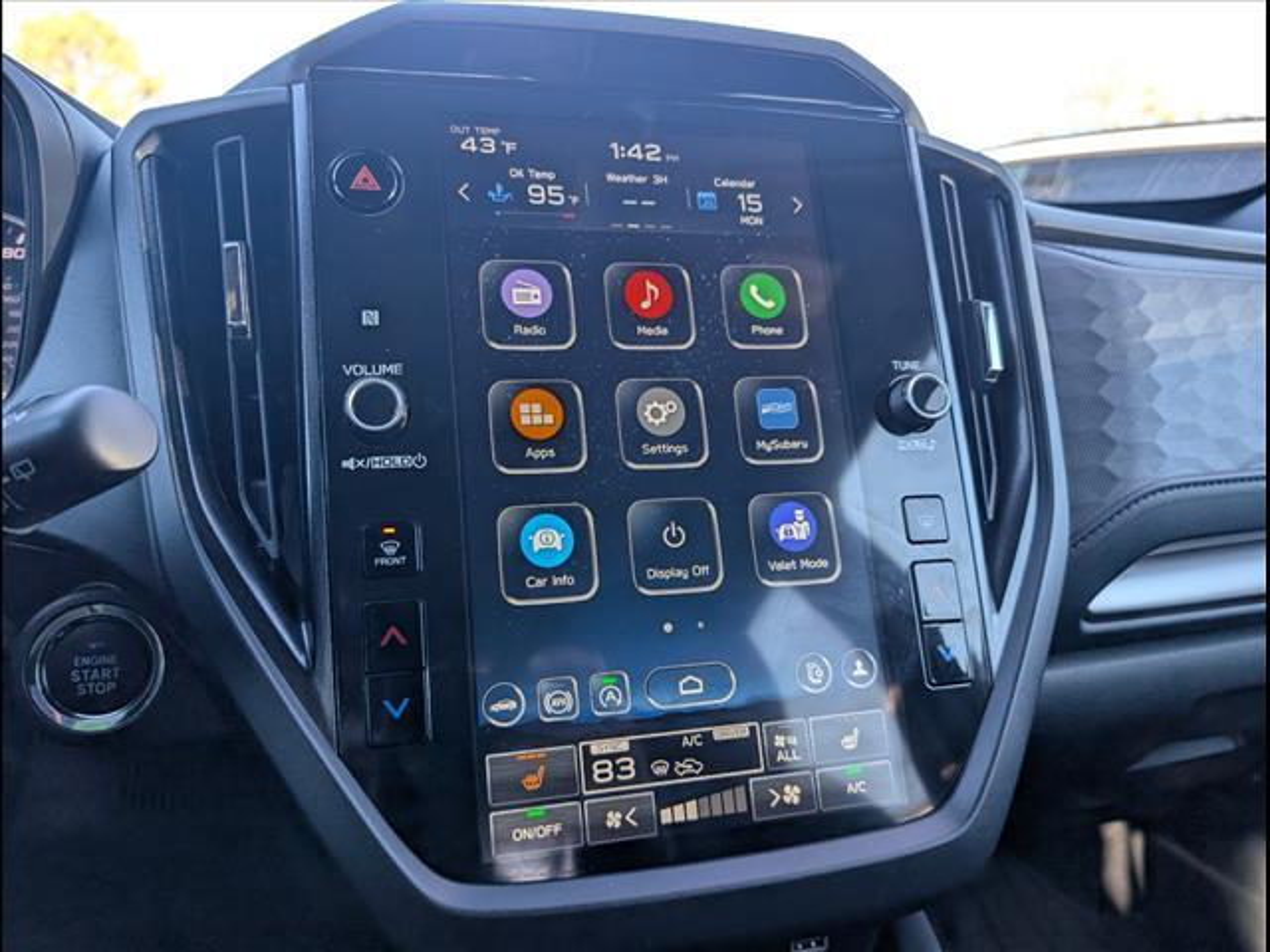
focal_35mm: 24
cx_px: 635
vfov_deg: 56.8
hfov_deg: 71.6
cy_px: 476
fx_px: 881
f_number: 1.68
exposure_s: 1/208
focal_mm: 6.9
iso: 81
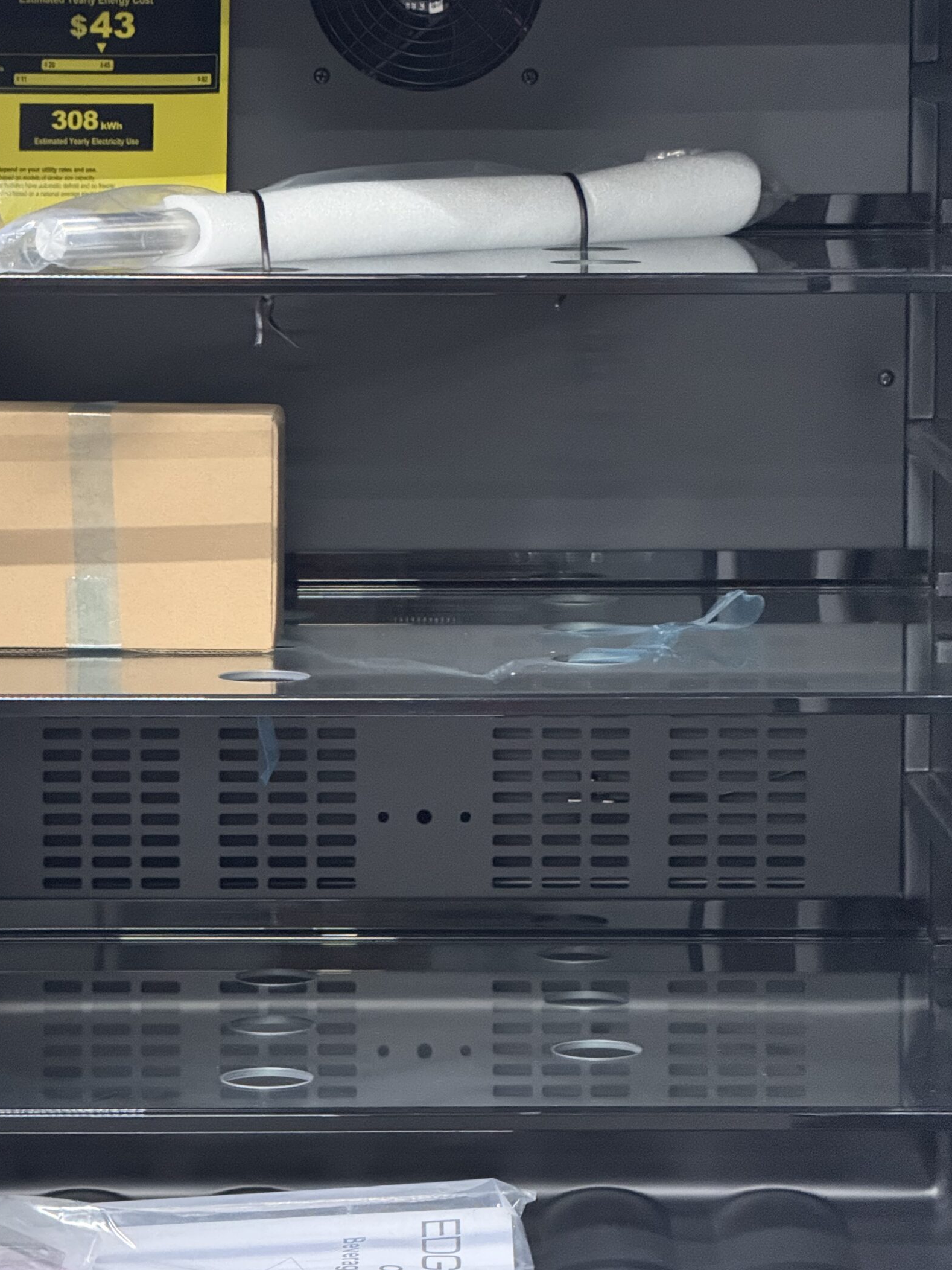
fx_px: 5354
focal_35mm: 146
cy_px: 547
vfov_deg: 13.5
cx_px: 416
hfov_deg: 10.2
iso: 1600
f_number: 2.8
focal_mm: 15.66
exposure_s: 1/30
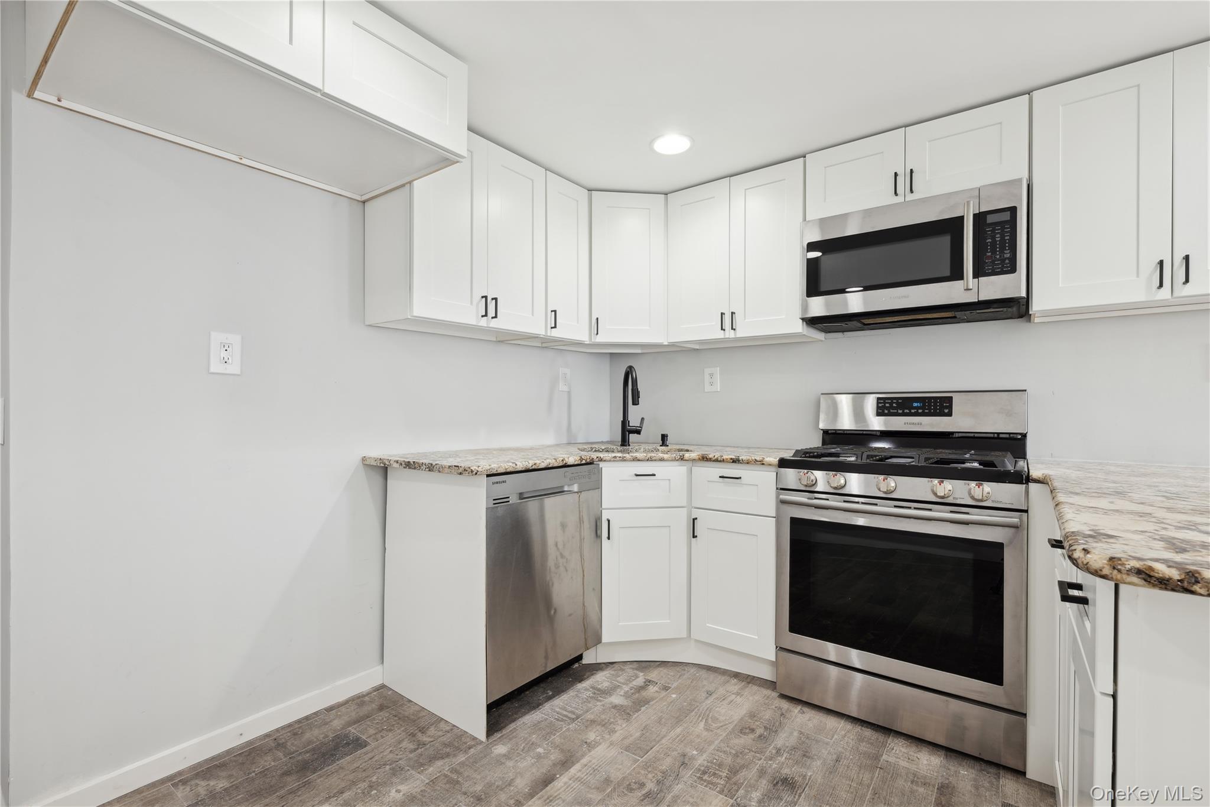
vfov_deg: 73.7
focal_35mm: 16
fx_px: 538
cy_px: 404
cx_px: 605
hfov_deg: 96.7
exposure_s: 1/2.5
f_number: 11
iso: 100
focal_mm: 16
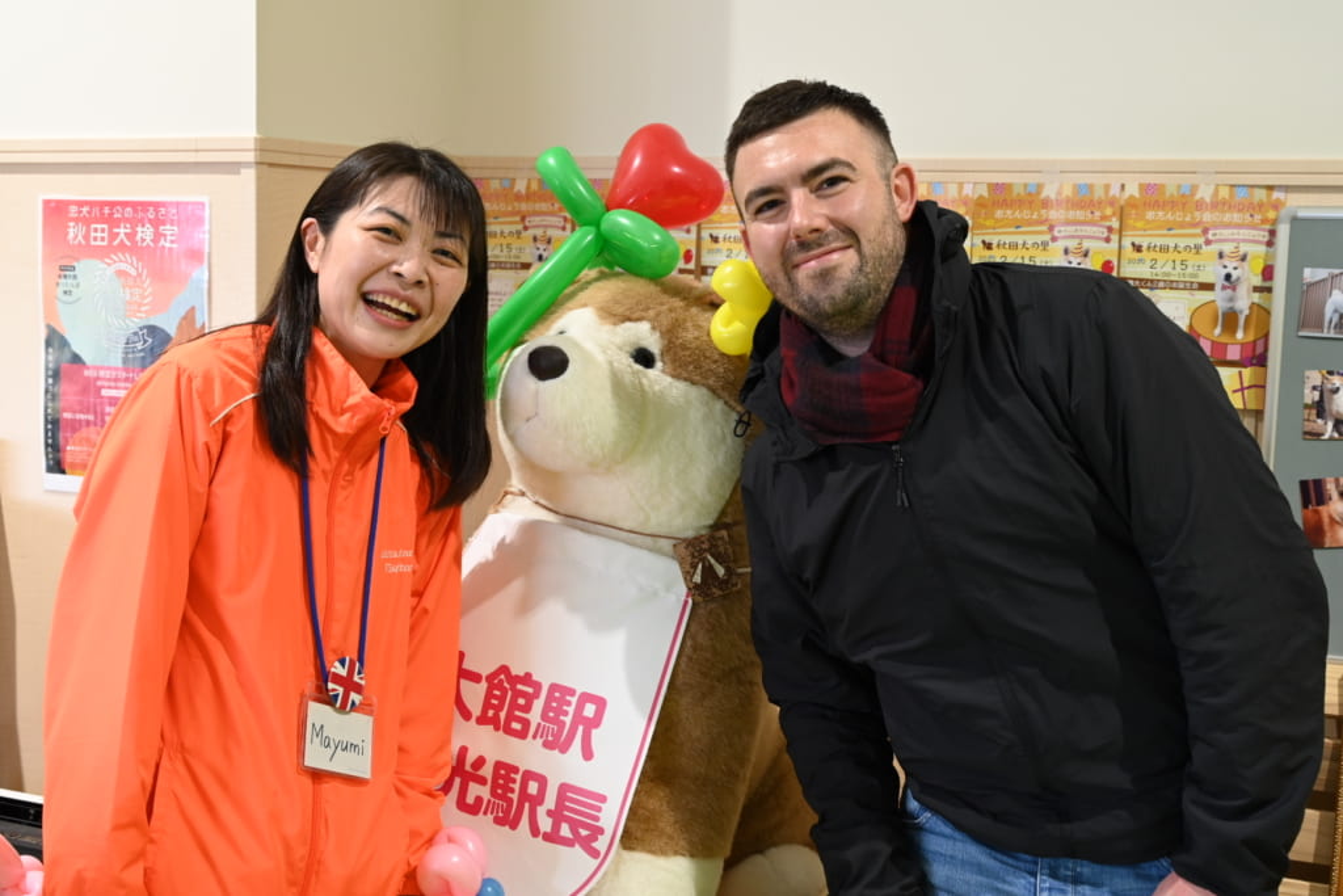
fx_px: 1753
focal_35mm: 47
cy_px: 448
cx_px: 672
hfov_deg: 41.9
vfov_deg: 28.7
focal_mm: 47
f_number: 5.6
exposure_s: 1/50
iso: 900
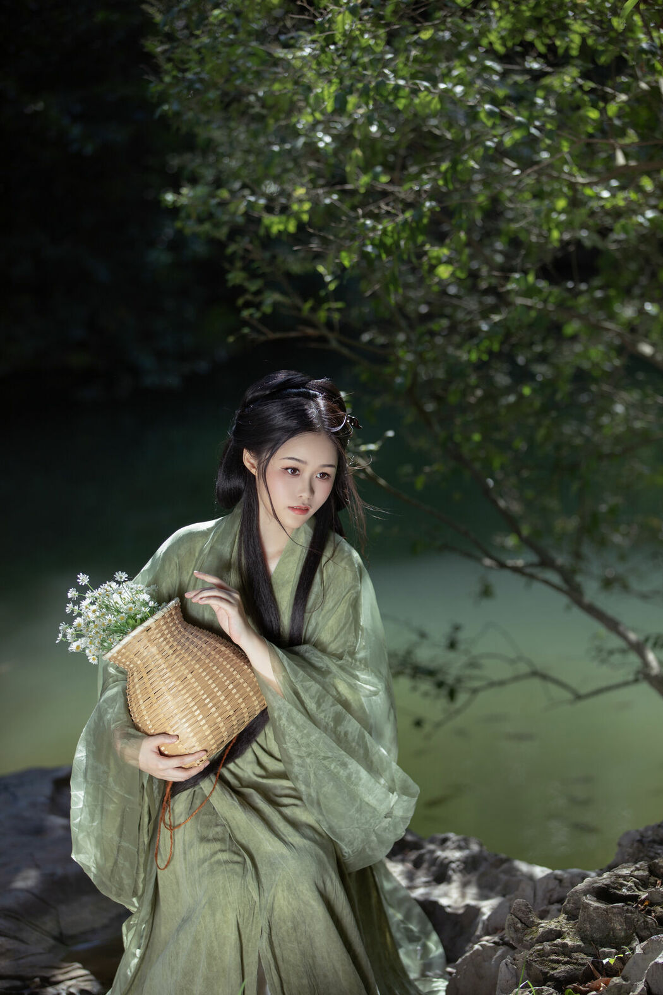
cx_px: 332
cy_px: 498
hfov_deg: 13.6
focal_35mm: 101
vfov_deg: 20.2
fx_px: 2790
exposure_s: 1/640
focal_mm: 102
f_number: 2.8
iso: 125
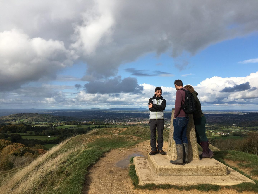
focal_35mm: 29
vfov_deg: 48.2
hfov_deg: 61.7
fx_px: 216
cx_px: 129
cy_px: 97
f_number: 2.2
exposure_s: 1/1832
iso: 25
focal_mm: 4.15
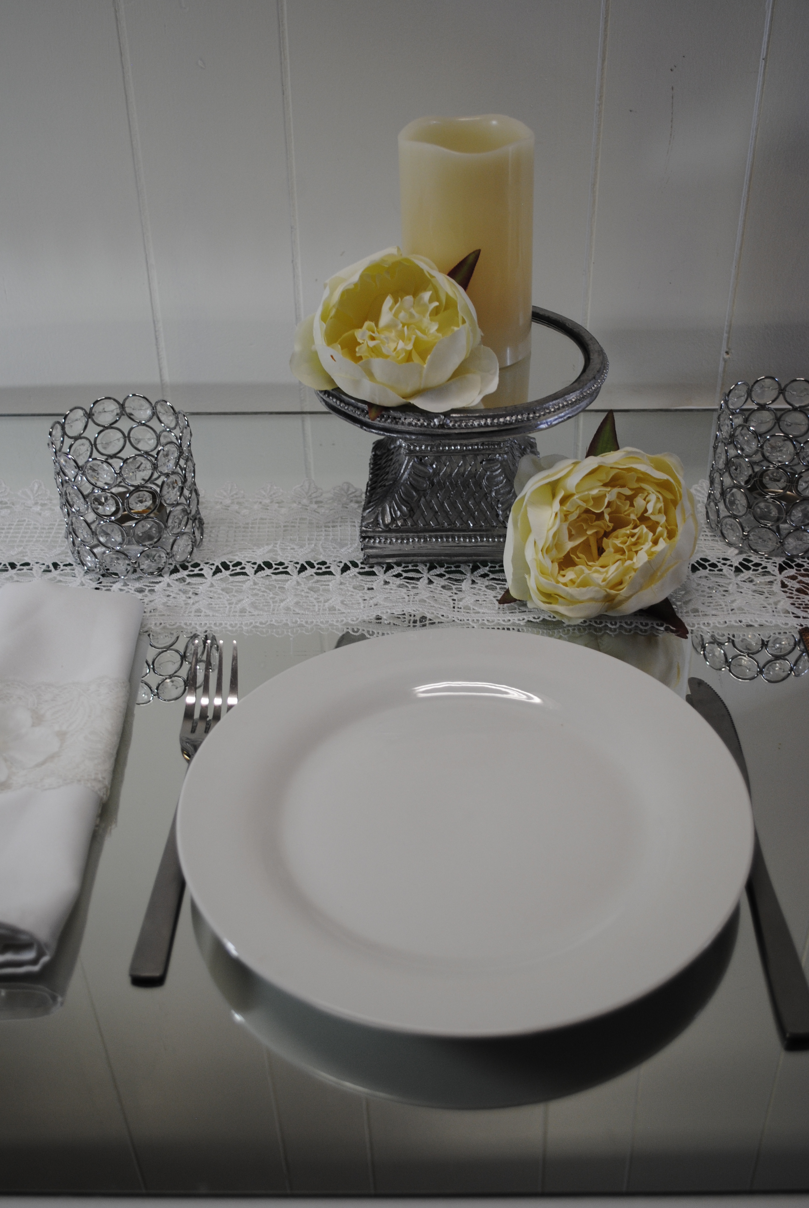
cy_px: 604
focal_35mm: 36
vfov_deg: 53.1
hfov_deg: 37.0
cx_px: 404
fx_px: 1210
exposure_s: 1/60
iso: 200
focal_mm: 24
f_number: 4
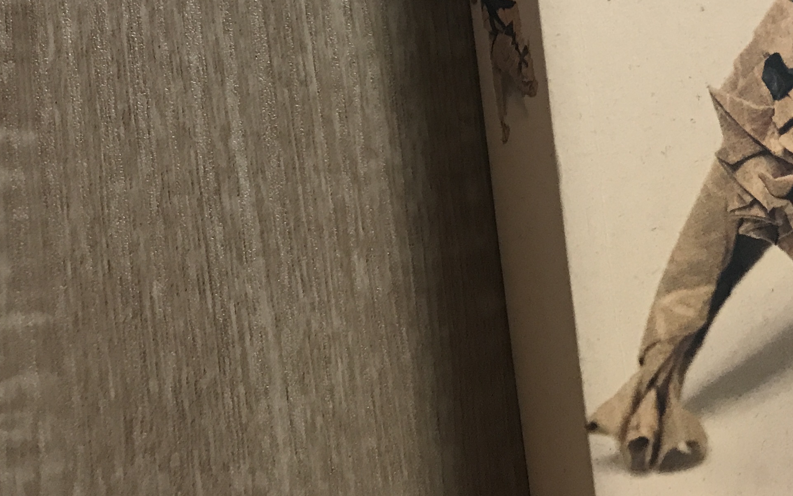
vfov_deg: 19.8
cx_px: 665
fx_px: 1340
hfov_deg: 31.9
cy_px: -84
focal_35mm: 62
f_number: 1.8
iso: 40
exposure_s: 1/15
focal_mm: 3.99
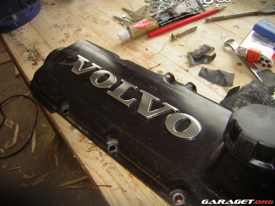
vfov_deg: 39.7
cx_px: 138
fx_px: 286
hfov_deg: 51.4
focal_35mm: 36
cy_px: 103
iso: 50
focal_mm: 4.7
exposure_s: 1/30
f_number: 2.6
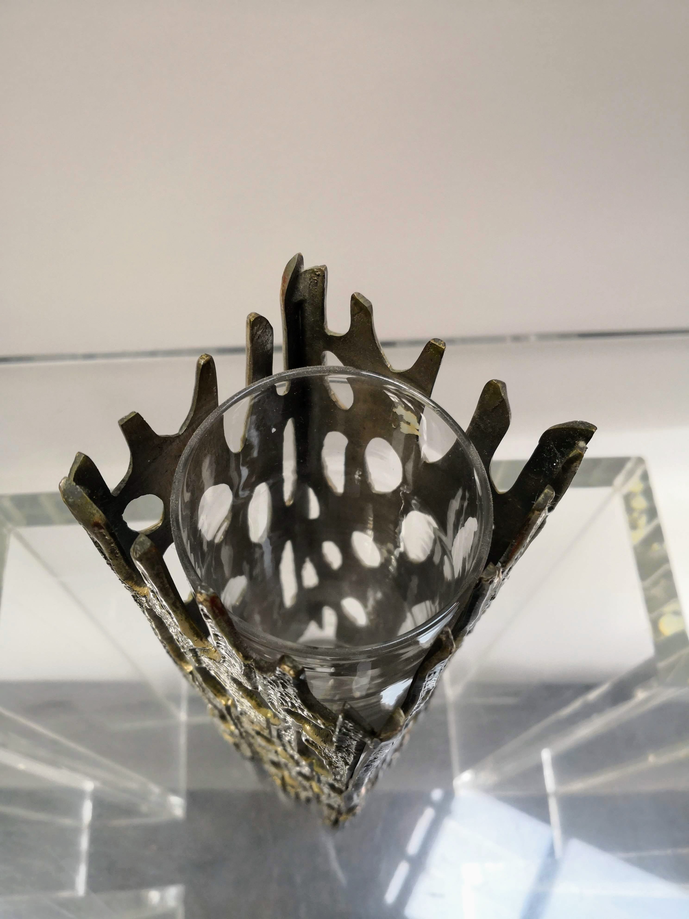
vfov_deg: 65.3
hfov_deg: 51.4
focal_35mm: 27
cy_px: 460
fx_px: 717
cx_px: 344
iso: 80
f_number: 1.6
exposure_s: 1/100
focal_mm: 3.95
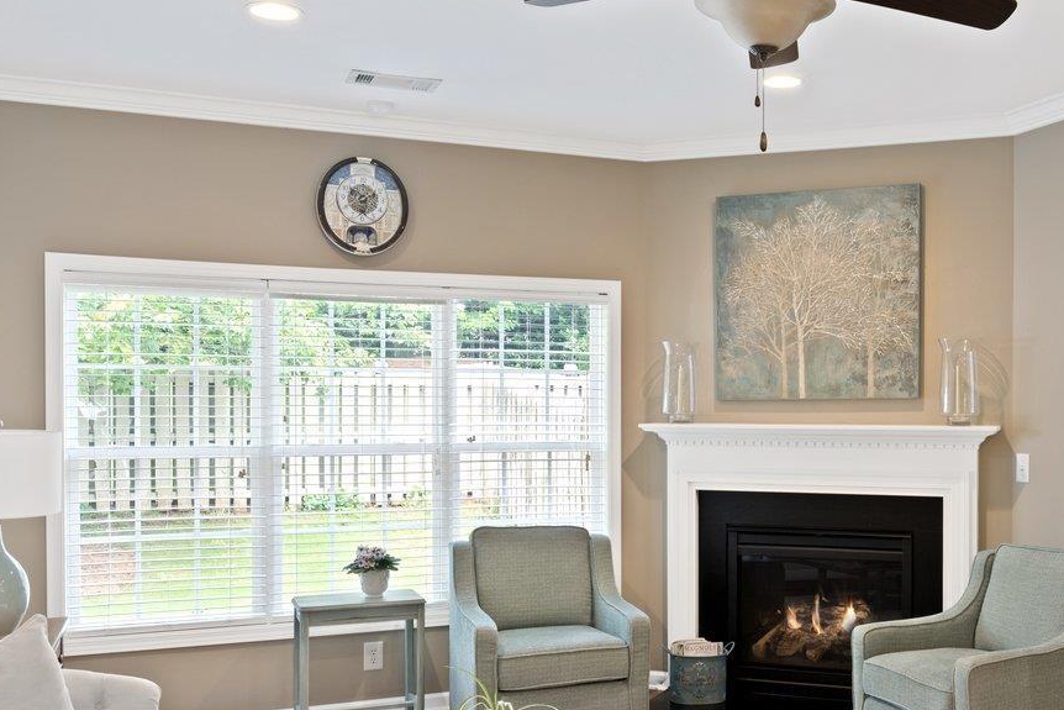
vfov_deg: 35.0
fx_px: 1123
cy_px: 397
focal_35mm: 38
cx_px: 734
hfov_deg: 49.5
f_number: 9
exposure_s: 1.3
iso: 200
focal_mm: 16
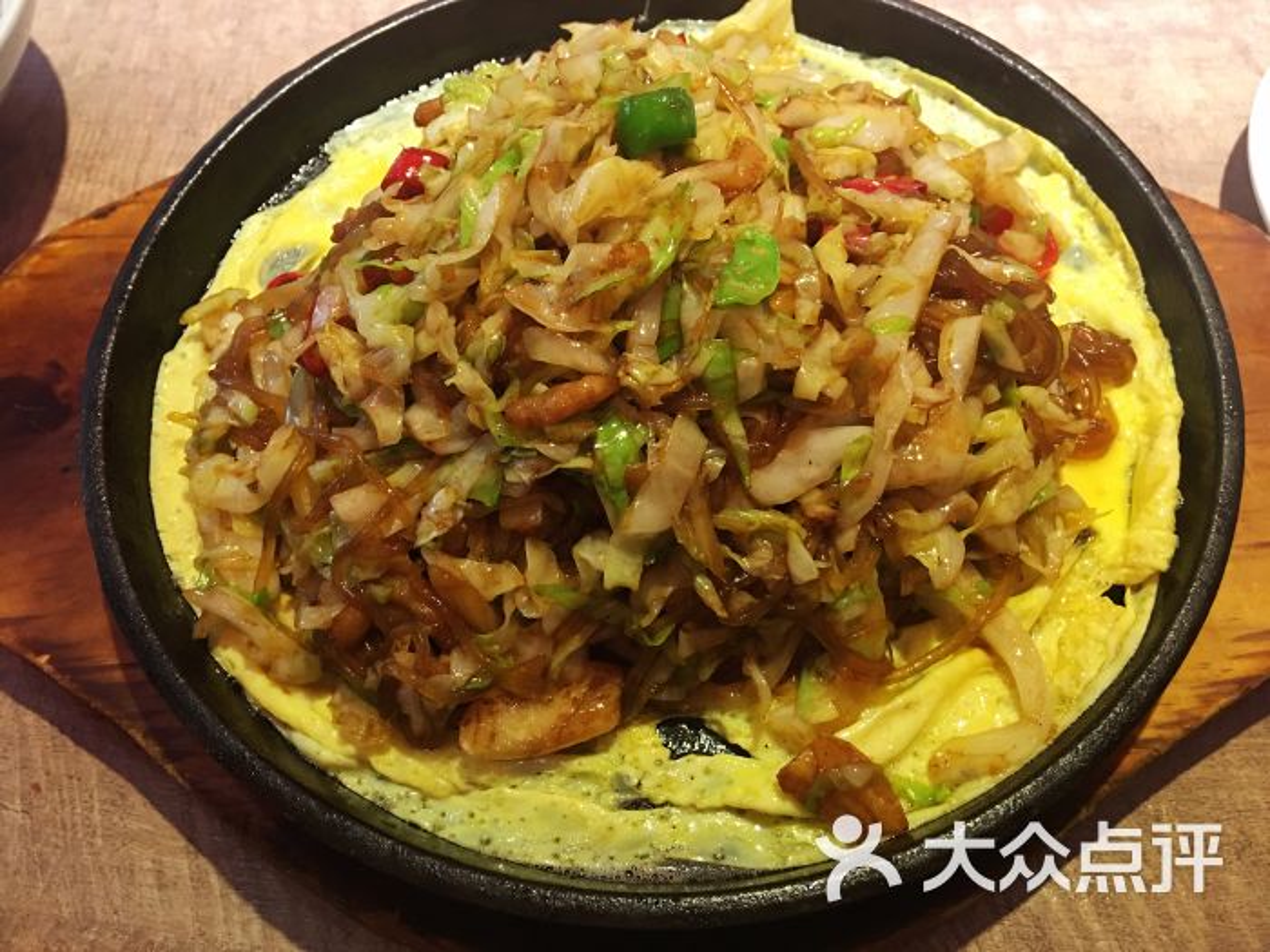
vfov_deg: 48.2
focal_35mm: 29
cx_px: 635
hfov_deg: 61.7
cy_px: 476
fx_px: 1064
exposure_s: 1/10
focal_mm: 4.15
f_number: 2.2
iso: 100
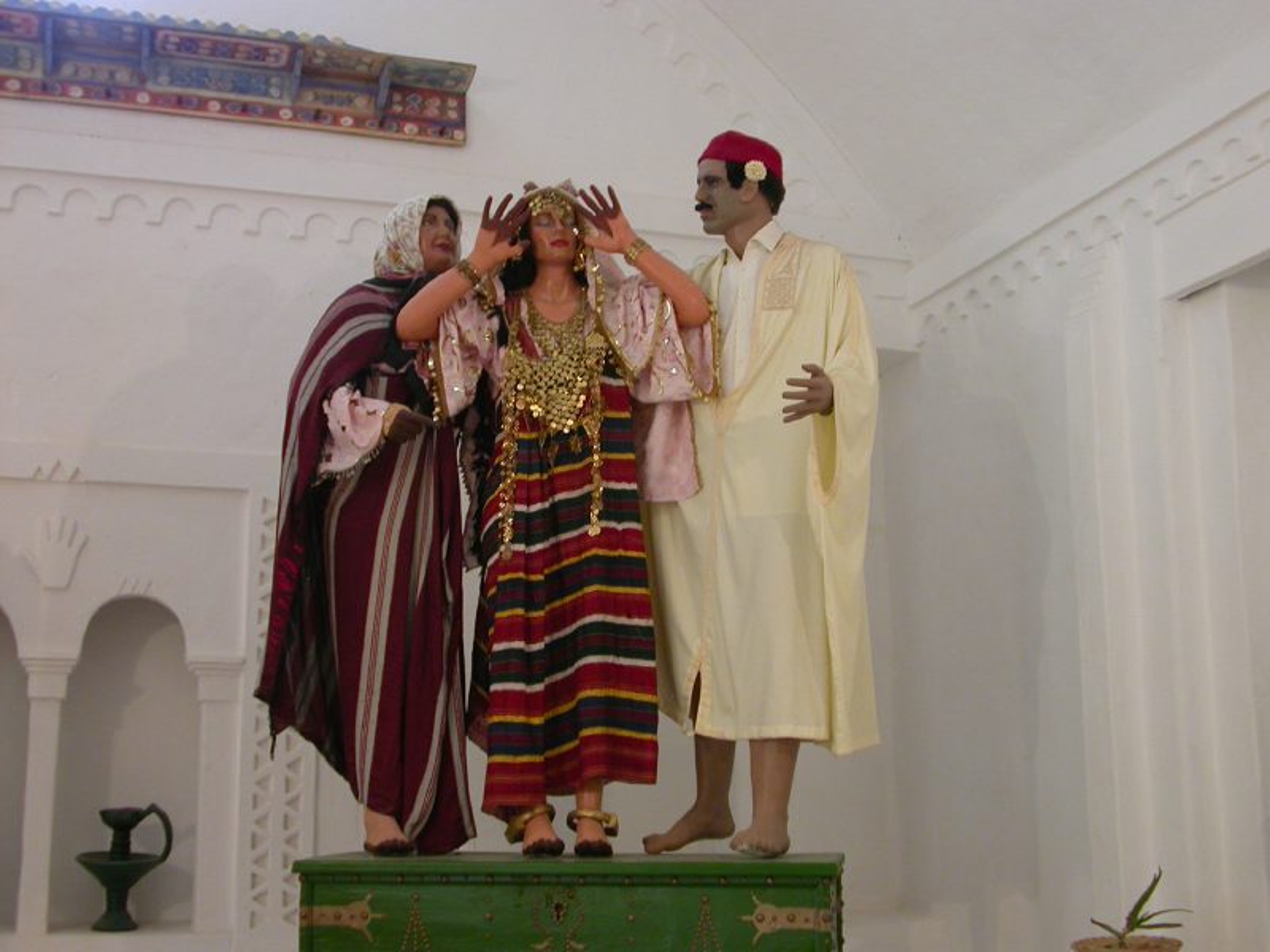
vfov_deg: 21.3
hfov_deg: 28.2
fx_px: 2531
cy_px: 476
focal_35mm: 69
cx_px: 635
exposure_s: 1/4
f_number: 3.3
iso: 146
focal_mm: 14.4
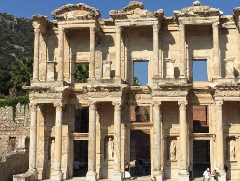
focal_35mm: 63
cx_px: 151
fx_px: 437
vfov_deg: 23.3
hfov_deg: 30.6
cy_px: 83
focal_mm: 4.15
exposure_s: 1/3597
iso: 32
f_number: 2.2
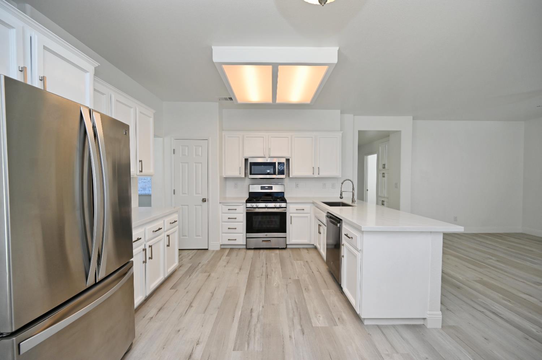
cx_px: 271
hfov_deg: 104.3
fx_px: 211
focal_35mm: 14
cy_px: 180
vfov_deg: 81.1
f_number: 5
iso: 200
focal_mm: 14
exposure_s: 1/100
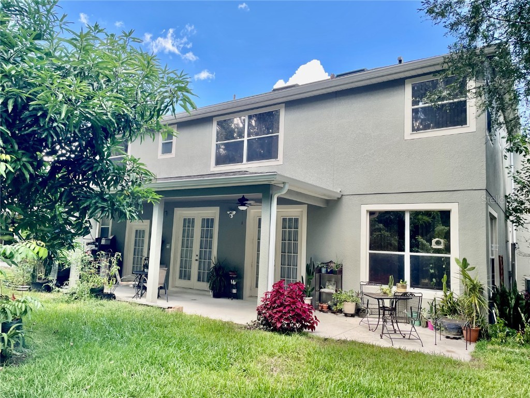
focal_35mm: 26
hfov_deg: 67.3
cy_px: 199
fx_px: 398
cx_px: 265
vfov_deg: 53.1
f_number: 1.6
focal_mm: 4.2
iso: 32
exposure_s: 1/387
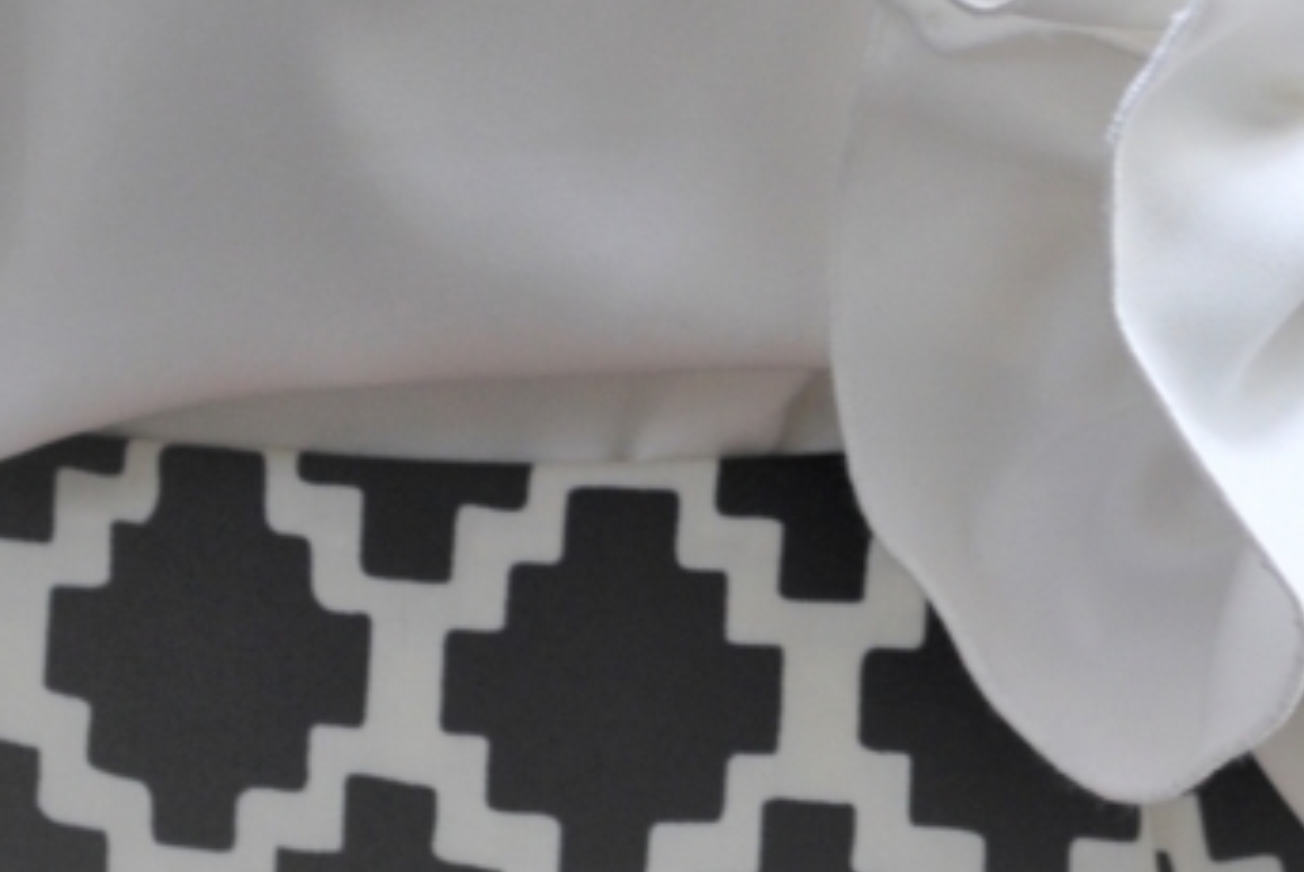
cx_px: 1149
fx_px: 8899
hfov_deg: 8.4
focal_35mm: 245
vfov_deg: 5.6
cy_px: -9
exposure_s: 1/50
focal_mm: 55
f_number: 5.6
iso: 200
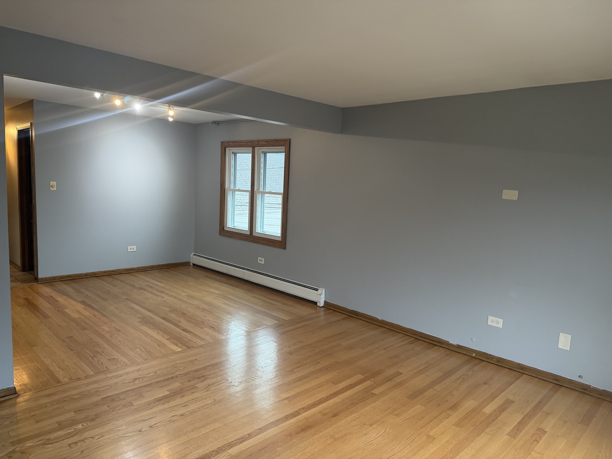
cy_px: 230
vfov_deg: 56.8
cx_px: 306
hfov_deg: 71.6
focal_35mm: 24
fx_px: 424
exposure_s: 1/60
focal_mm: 6.76
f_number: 1.78
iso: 200
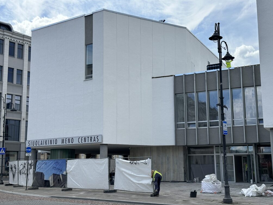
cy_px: 103
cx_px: 139
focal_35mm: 49
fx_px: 386
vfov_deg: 29.7
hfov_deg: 38.9
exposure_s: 1/3597
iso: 64
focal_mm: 6.86
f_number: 1.78
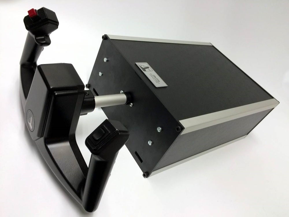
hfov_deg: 61.7
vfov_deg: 48.2
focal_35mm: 29
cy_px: 108
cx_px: 144
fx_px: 242
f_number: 2.2
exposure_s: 1/30
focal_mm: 4.15
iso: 50
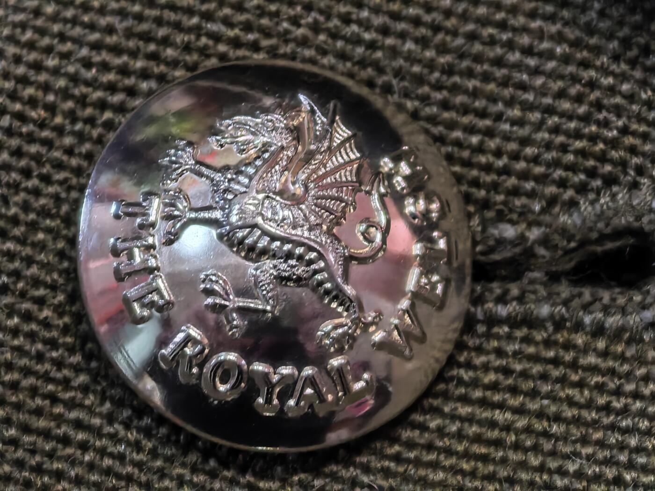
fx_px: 4541
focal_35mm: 240
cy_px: 246
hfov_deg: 8.2
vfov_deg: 6.2
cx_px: 328
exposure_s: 1/50
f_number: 2.1
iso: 200
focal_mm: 15
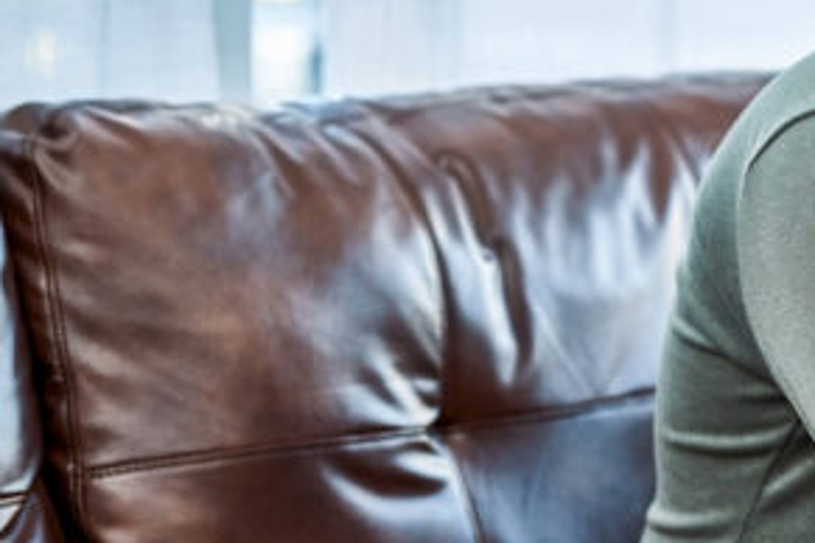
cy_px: 245
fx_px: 2988
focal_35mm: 132
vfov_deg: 10.4
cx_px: 896
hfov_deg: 15.1
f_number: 2.2
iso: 400
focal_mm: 50
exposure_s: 1/200
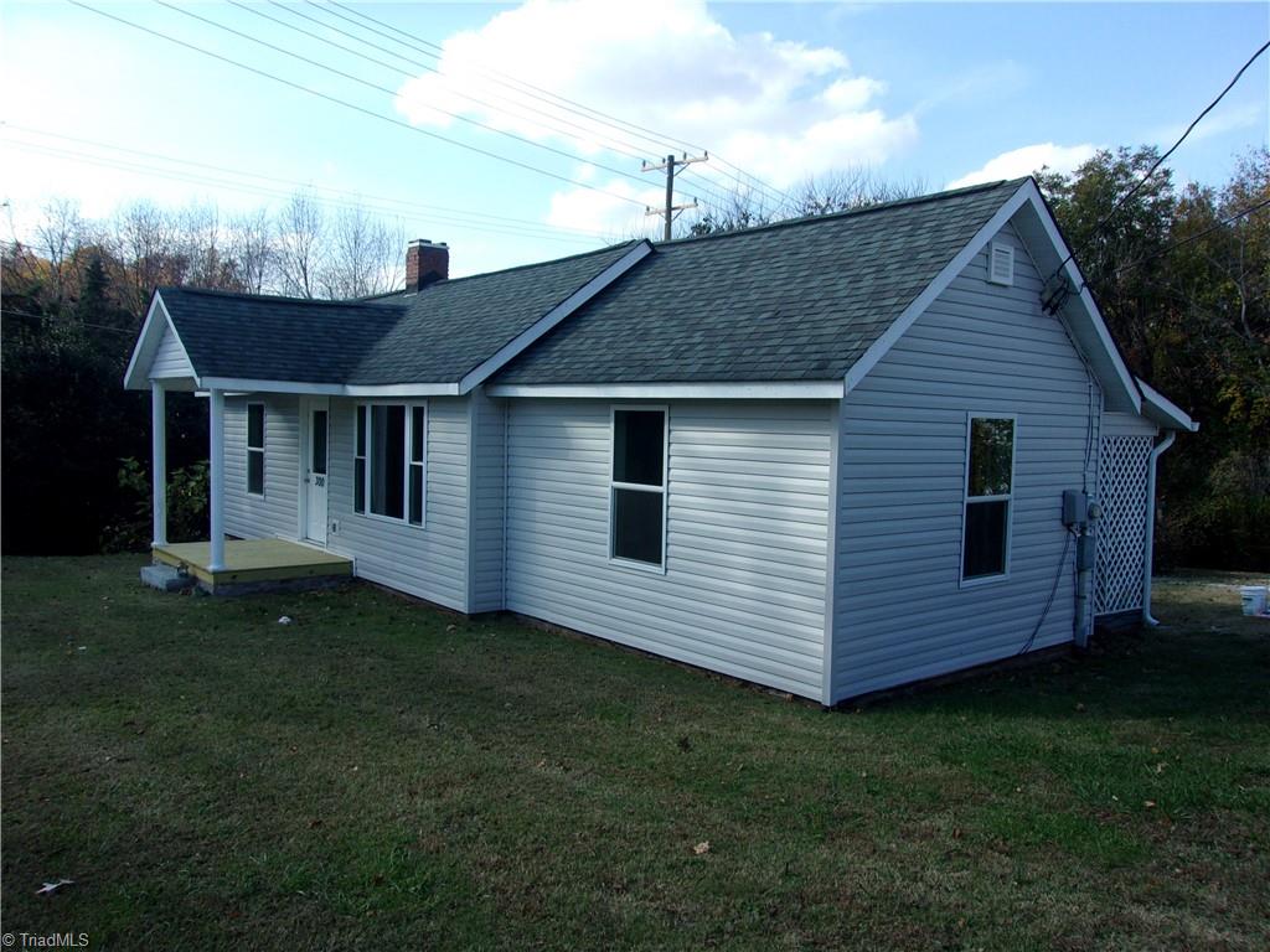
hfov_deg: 65.3
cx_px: 635
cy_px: 476
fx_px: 991
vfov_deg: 51.4
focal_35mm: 27
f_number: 10.4
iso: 80
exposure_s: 1/56
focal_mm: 4.9
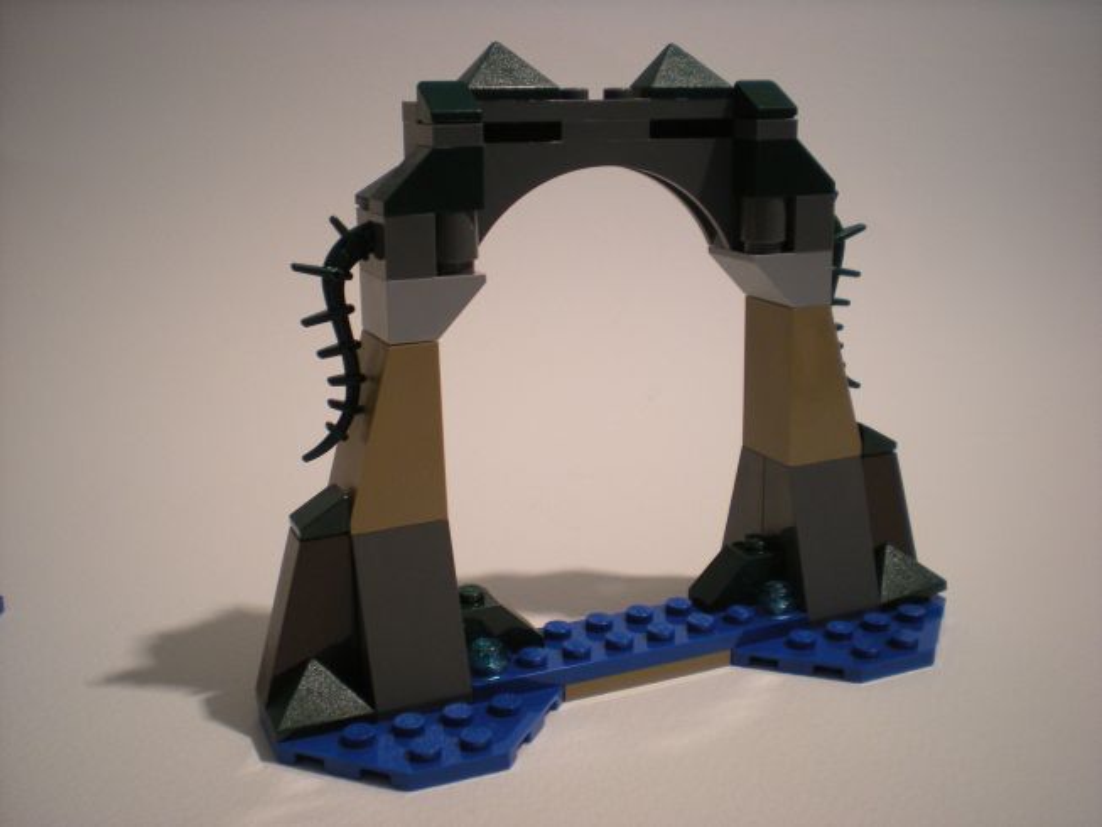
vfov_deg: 37.7
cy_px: 414
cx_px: 551
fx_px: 1210
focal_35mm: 38
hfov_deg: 49.0
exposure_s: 1/60
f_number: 3.1
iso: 157
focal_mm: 6.3
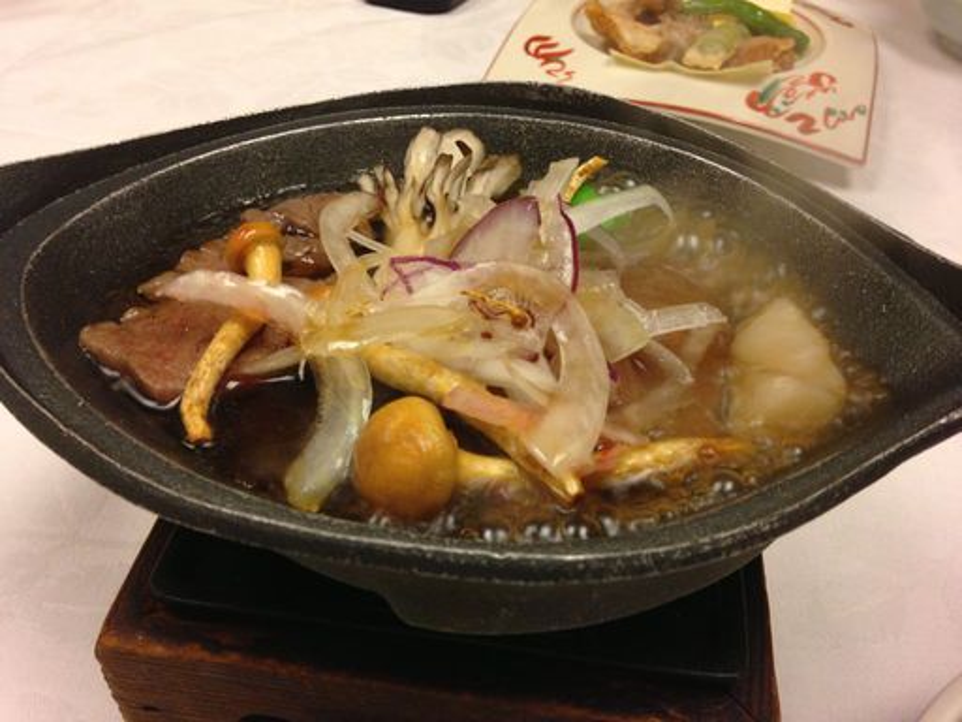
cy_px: 361
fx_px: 917
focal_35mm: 33
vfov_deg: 42.9
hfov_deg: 55.4
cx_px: 481
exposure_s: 1/20
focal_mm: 4.13
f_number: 2.4
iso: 125
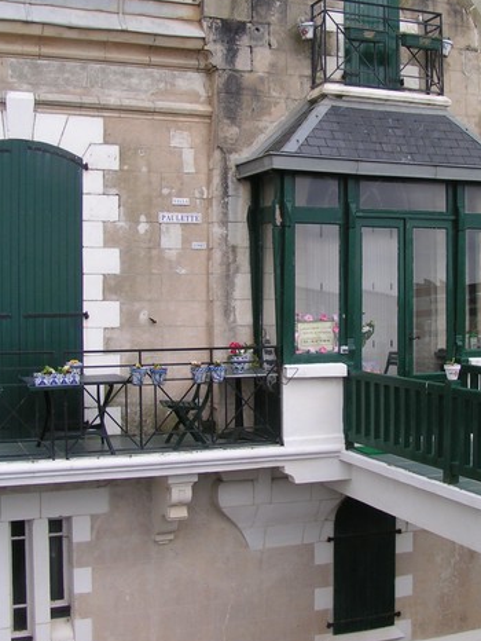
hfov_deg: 29.0
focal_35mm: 50
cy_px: 269
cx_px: 294
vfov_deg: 38.1
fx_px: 926
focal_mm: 5.8
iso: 50
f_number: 5
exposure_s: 1/125
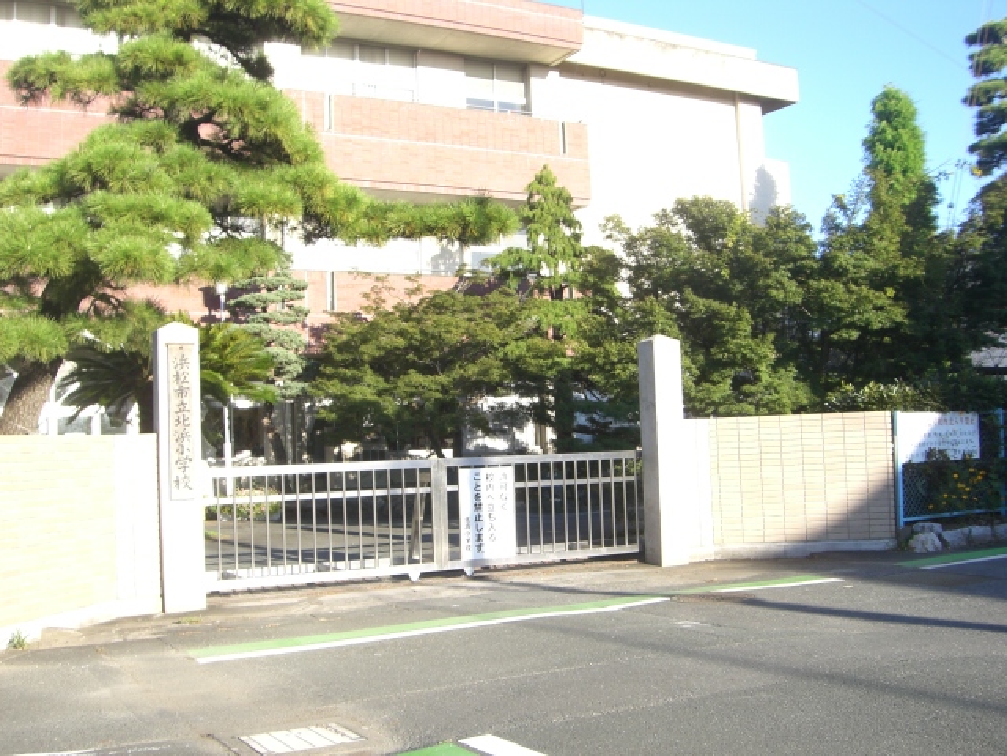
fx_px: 1105
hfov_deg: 49.0
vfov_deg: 37.7
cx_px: 504
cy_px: 378
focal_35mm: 38
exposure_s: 1/400
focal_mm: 6.2
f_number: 4.3
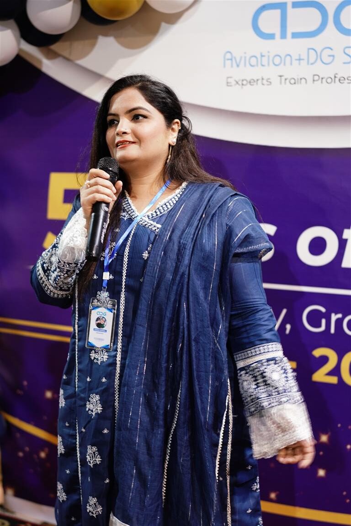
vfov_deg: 38.2
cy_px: 263
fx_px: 760
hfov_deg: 26.0
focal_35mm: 52
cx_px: 176
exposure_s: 1/50
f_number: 1.6
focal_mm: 35
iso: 400
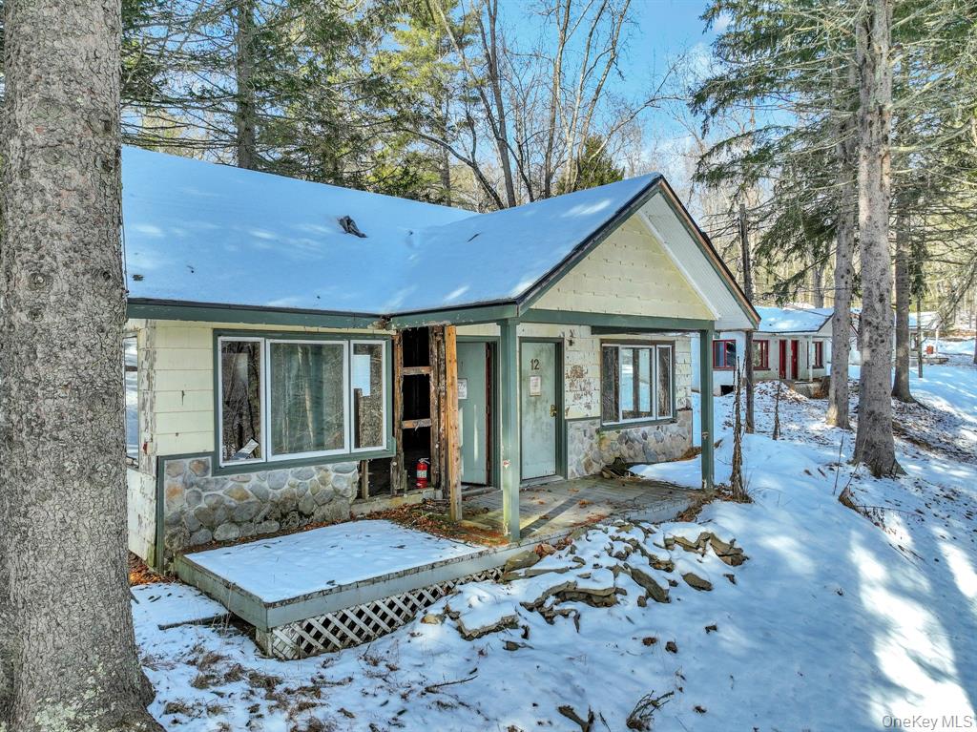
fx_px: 677
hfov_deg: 71.6
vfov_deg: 56.8
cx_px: 488
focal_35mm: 24
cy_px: 366
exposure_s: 1/640
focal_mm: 12.29
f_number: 2.8
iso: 130
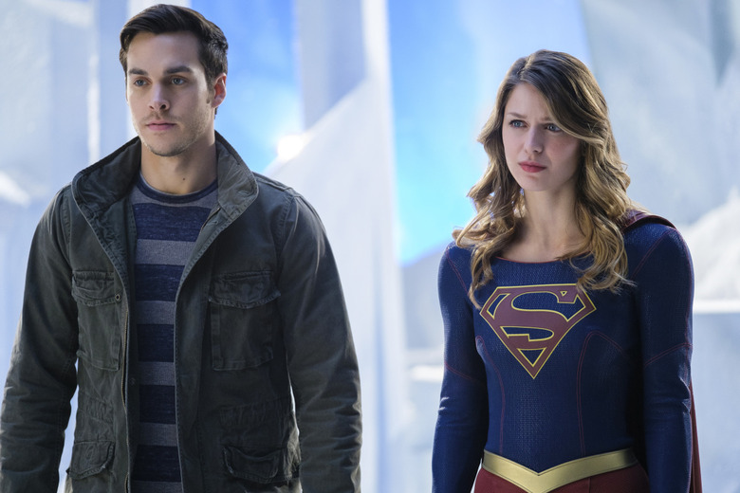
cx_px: 370
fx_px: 4316
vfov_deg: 6.5
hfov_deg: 9.8
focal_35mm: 210
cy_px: 246
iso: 1600
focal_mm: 140
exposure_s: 1/250
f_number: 2.8
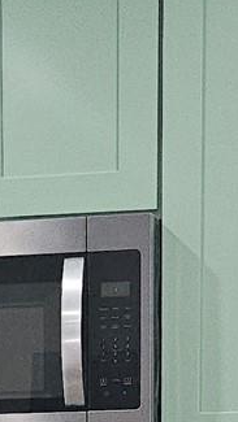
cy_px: 713
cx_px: -70
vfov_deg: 12.6
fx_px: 1771
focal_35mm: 158
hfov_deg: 7.6
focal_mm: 5.4
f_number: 1.8
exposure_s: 1/30
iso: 80
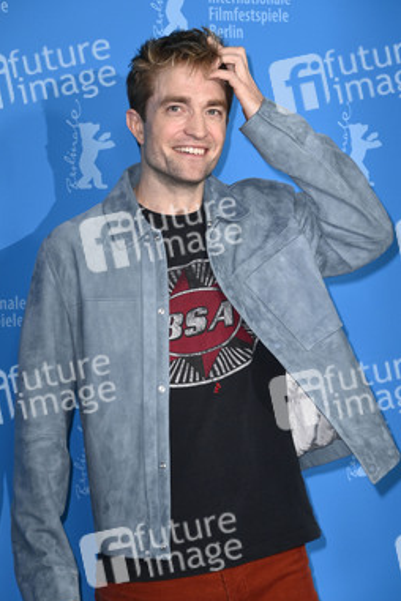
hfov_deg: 10.7
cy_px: 314
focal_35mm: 128
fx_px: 2138
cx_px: 207
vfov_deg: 16.0
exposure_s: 1/250
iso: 1000
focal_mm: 122
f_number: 5.6
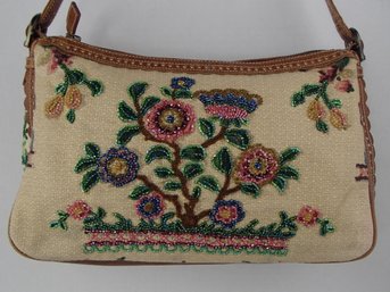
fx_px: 417
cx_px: 195
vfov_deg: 38.6
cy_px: 146
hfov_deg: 50.2
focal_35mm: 37
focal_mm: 6.64
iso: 125
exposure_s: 1/160
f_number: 4.7
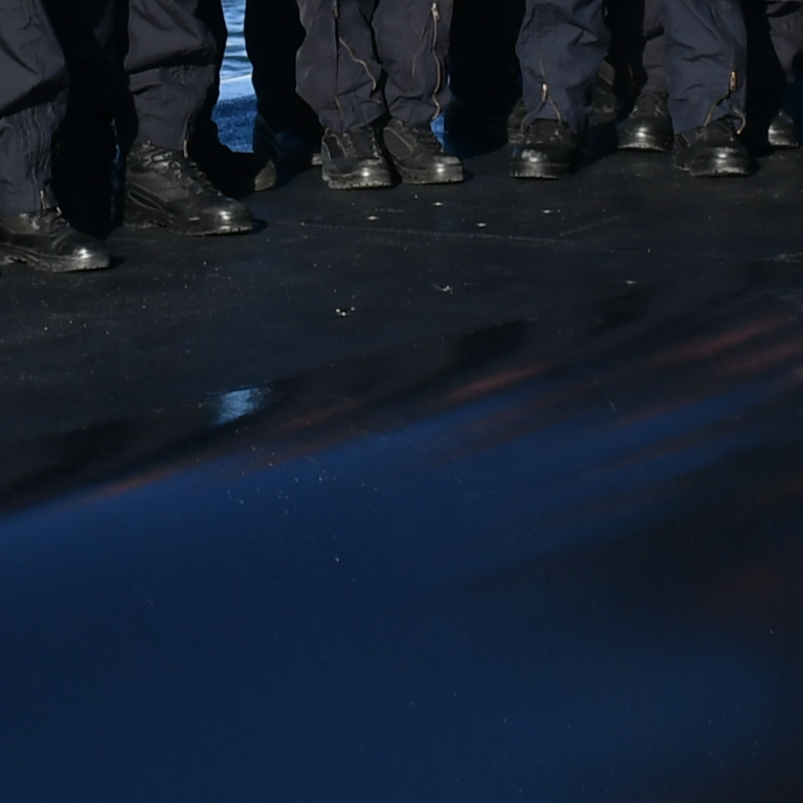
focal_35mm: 325
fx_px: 8530
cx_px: 245
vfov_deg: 5.3
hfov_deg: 5.4
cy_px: -479
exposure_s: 1/250
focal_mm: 42
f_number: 9
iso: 100
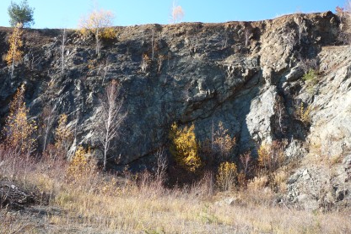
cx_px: 173
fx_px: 312
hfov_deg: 58.7
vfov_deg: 41.1
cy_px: 114
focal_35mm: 32
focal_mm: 5.2
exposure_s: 1/200
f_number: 4
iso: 100
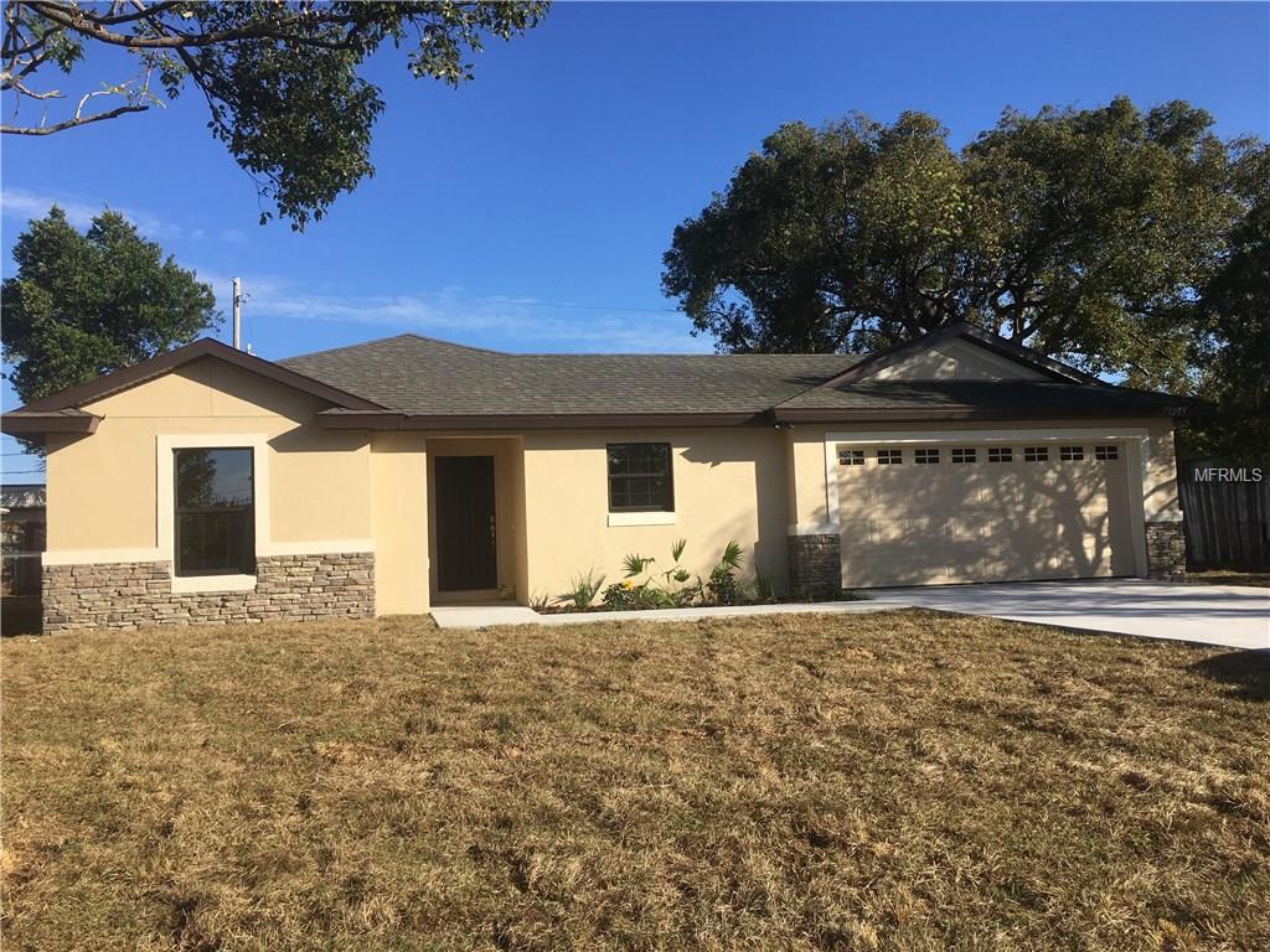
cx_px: 635
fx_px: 1064
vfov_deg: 48.2
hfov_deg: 61.7
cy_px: 476
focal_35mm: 29
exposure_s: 1/1479
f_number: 2.2
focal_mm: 4.15
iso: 25
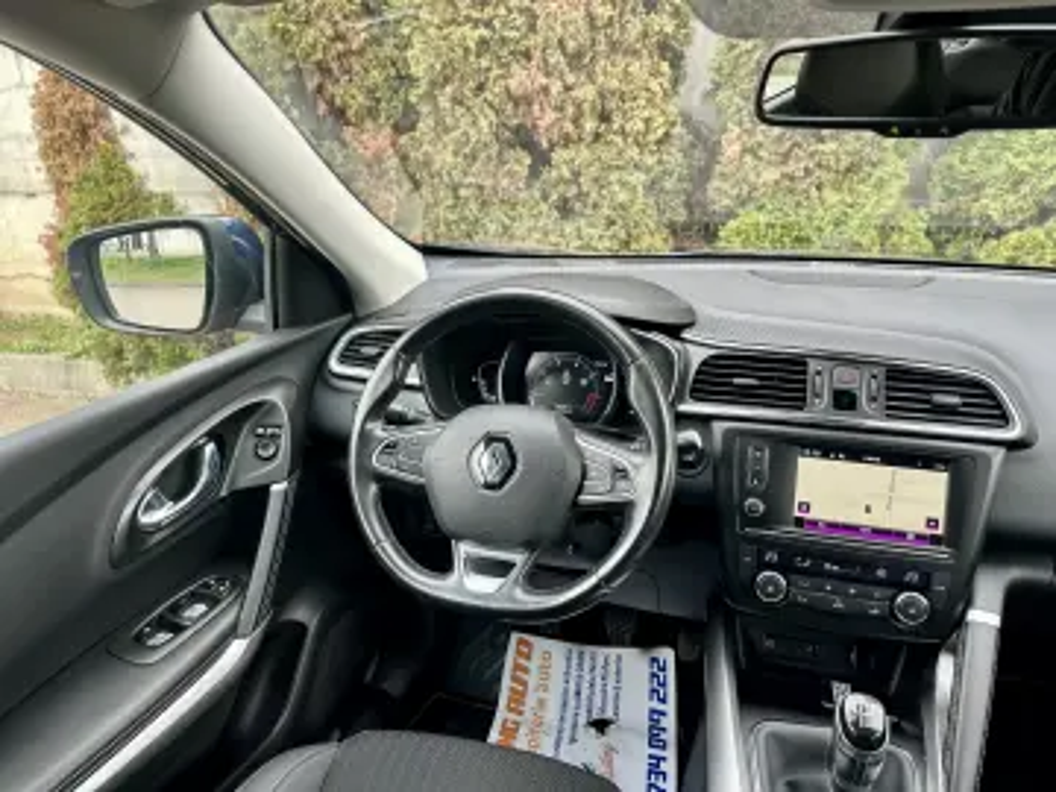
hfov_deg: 71.6
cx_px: 528
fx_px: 732
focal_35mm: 24
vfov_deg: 56.8
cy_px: 396
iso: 64
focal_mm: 6.86
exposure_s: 1/121
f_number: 1.78
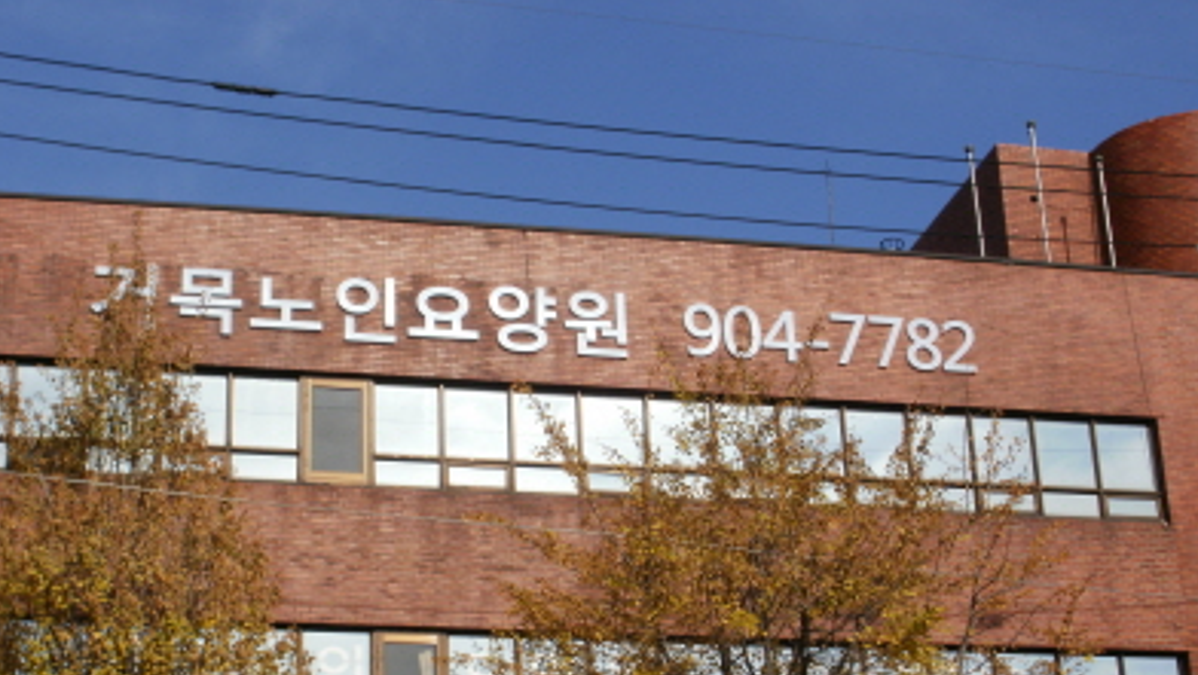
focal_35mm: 71
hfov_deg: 29.7
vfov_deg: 17.0
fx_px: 2257
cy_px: 449
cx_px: 594
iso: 100
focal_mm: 11.2
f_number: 7.3
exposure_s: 1/500
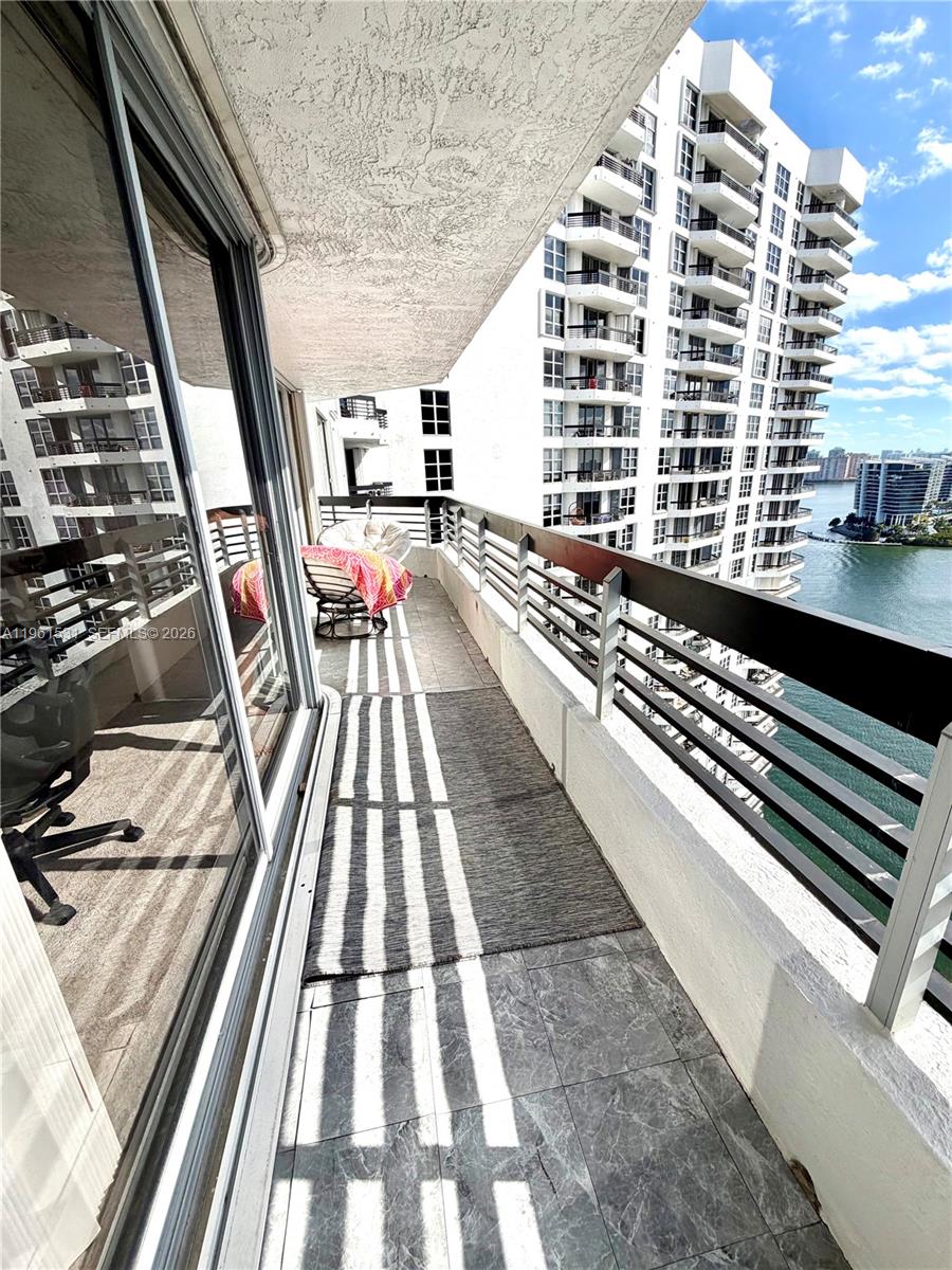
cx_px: 476
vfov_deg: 102.1
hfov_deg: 85.7
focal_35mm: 14
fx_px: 513
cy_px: 635
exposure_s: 1/1259
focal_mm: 2.22
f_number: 2.2
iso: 20
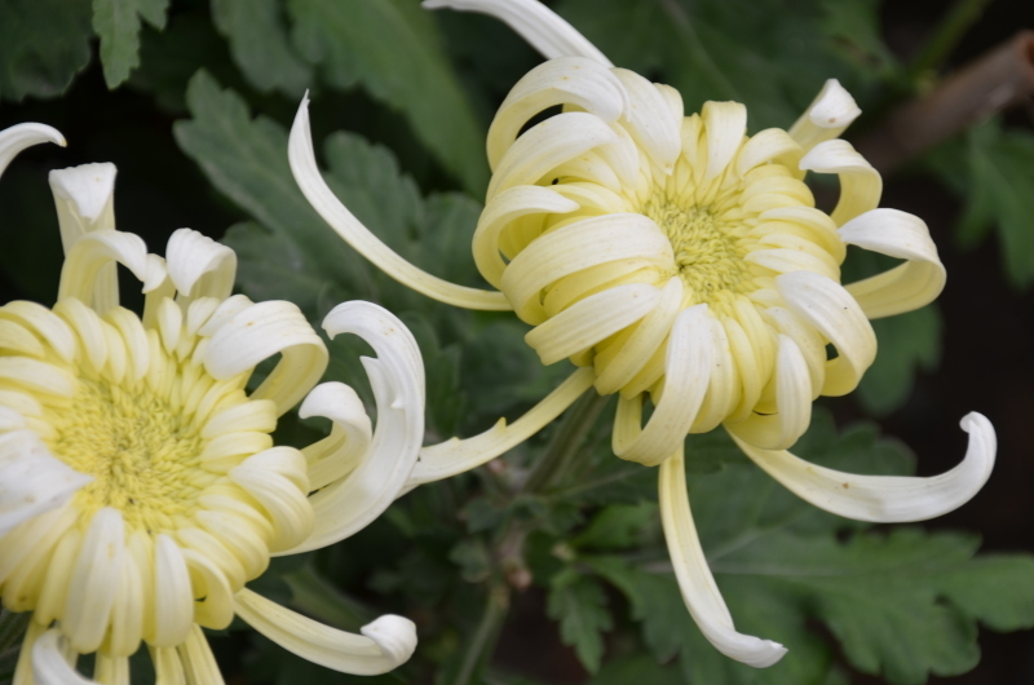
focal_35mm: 202
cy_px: 345
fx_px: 5780
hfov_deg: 10.2
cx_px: 525
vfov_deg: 6.8
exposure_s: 1/125
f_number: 5.6
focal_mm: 105
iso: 100
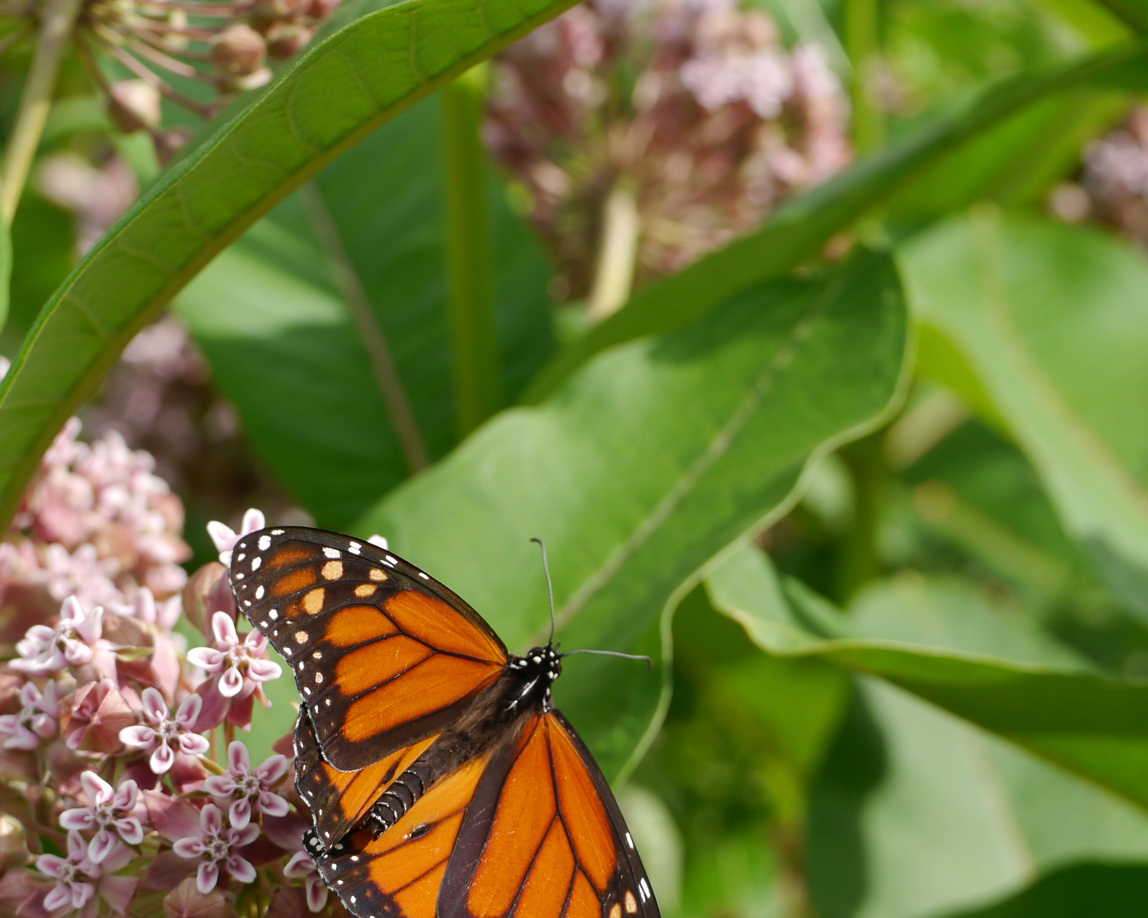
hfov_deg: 12.9
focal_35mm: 149
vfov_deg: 10.3
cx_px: 484
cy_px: 687
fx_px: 5062
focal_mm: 45
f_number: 5
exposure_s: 1/400
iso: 160
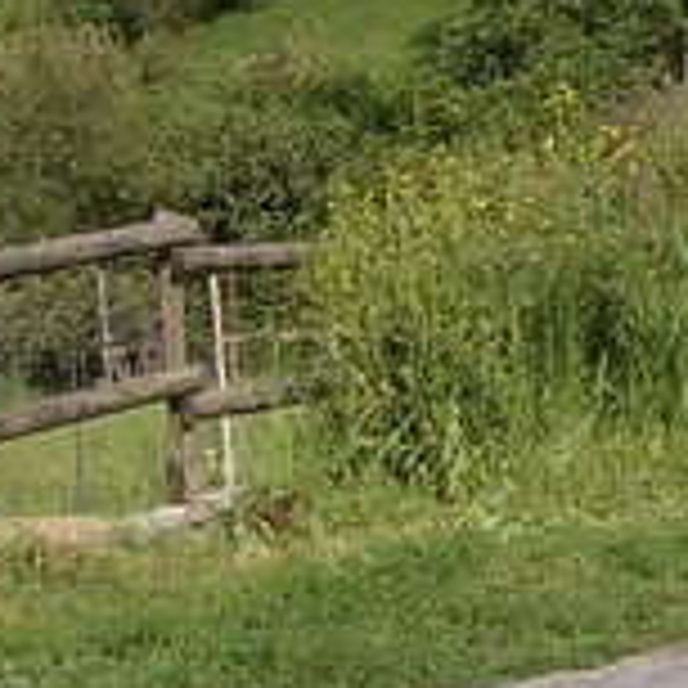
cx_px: 1228
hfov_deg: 11.6
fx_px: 3126
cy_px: 396
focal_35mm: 139
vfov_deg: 12.6
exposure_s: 1/917
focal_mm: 5.8
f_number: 4.1
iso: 71
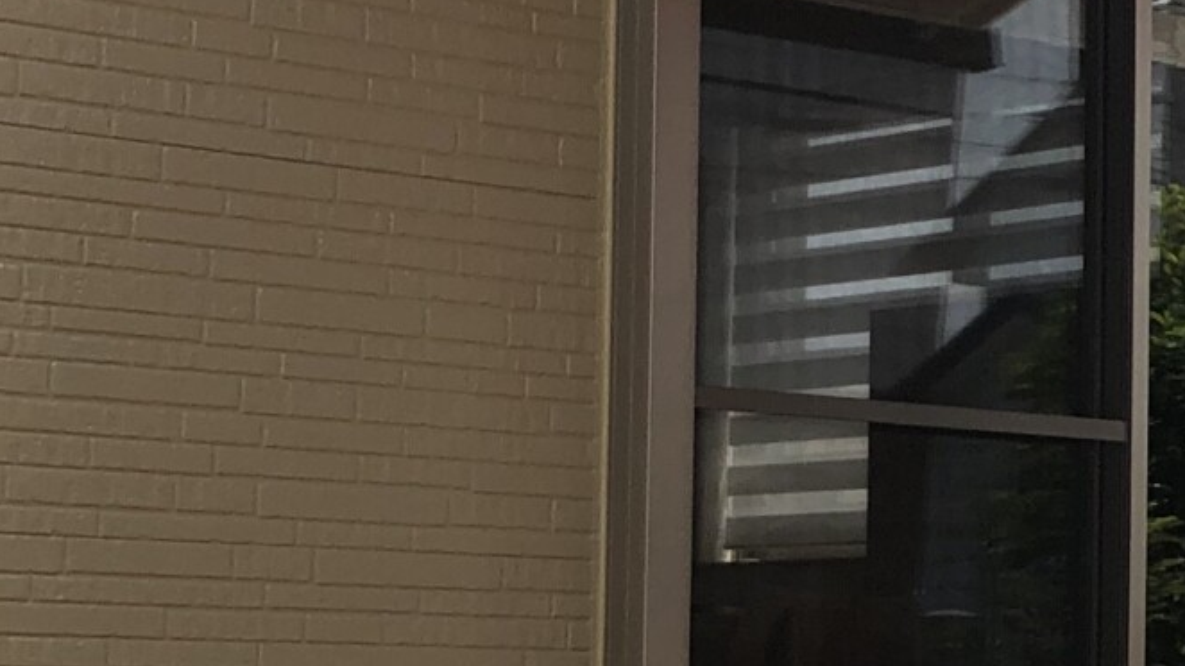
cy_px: 580
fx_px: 3707
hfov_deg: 17.1
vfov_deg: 10.2
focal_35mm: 118
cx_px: 1538
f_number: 1.8
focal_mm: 3.99
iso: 20
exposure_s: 1/991
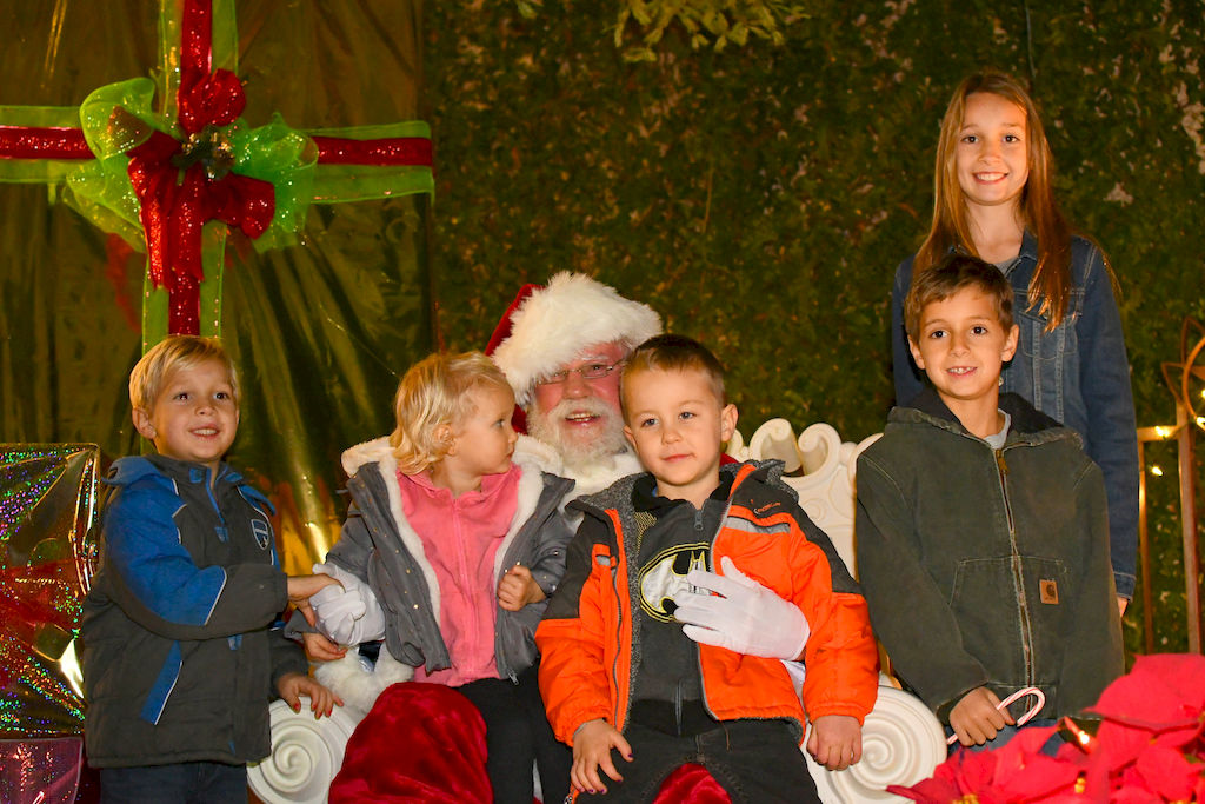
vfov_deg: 26.0
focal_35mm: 52
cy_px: 402
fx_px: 1741
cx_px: 602
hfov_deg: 38.2
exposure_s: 1/60
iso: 3600
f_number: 2.5
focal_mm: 35
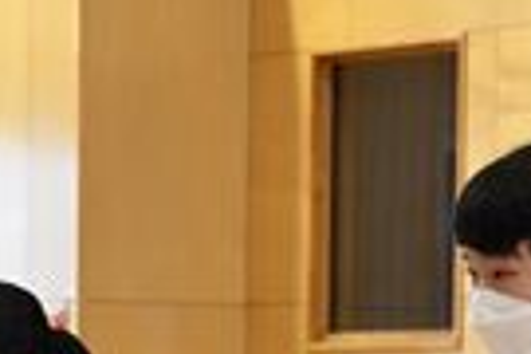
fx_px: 5337
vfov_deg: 3.8
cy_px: 517
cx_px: 193
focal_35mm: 362
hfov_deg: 5.7
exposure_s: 1/100
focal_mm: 65
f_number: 5
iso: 1600
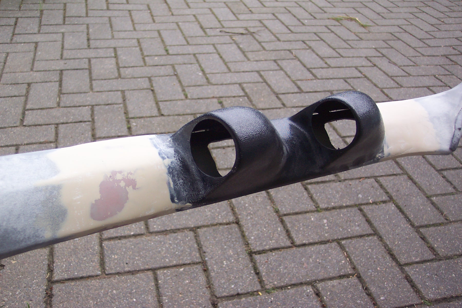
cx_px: 231
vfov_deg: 35.1
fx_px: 488
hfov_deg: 50.7
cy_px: 154
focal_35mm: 38
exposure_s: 1/500
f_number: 2.8
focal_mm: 8
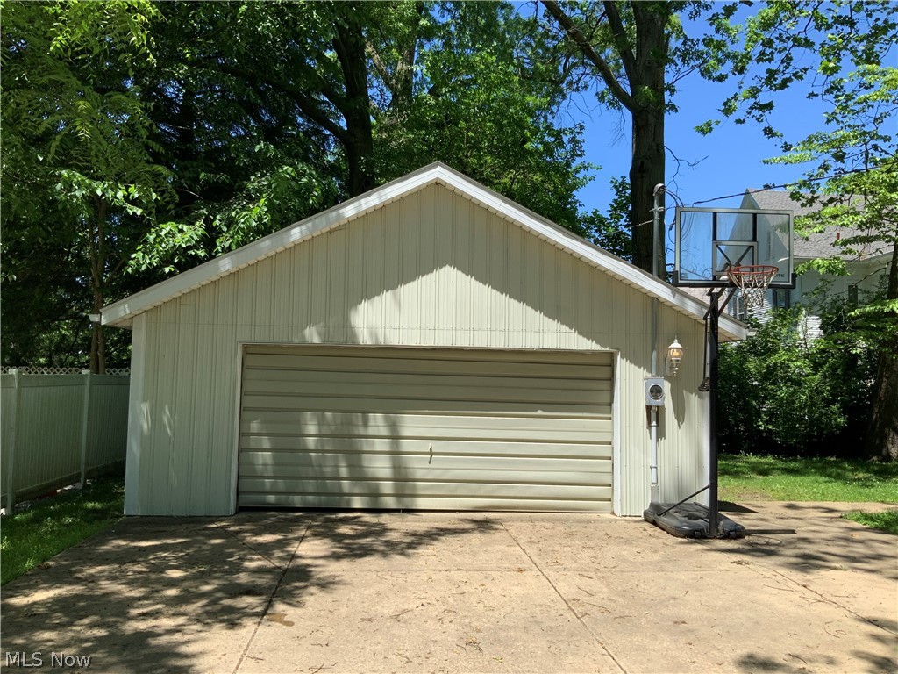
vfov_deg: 48.2
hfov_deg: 61.7
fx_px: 752
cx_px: 449
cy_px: 337
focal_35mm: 29
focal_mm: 3
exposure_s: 1/1168
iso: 16
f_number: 1.8
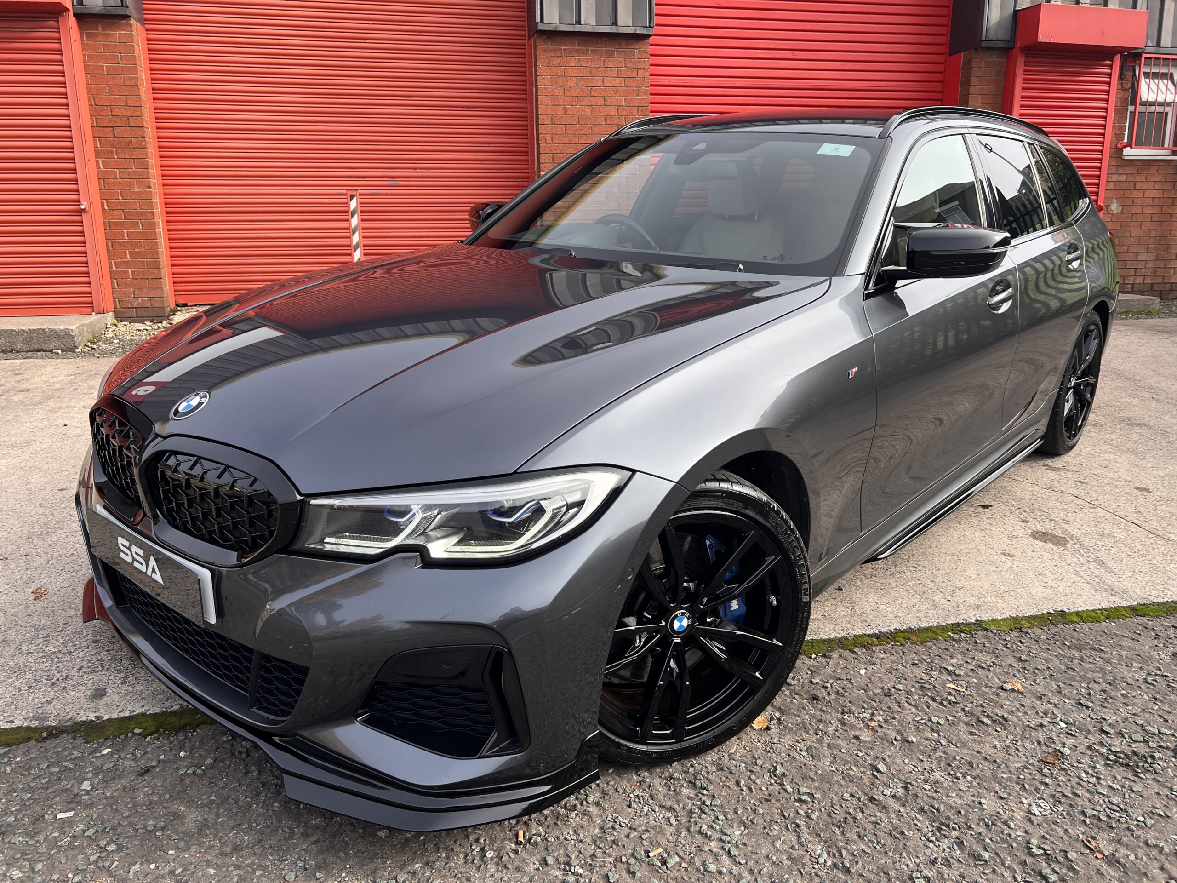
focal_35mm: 26
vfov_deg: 53.1
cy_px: 442
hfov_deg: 67.3
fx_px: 884
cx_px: 588
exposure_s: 1/1311
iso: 50
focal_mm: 5.7
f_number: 1.5
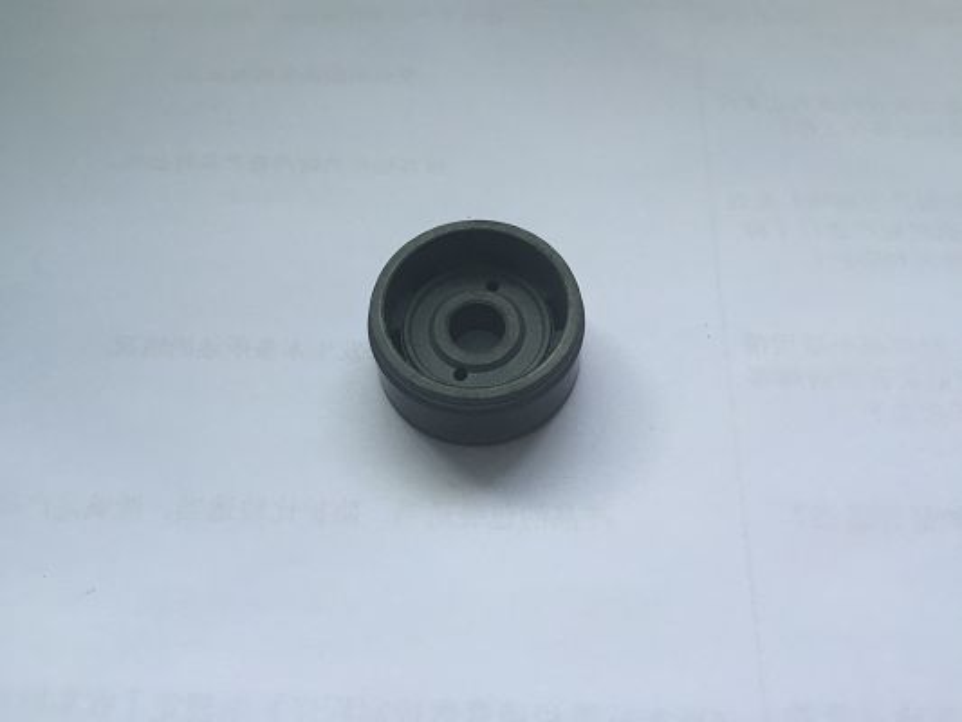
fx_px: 806
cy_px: 361
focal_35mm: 29
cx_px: 481
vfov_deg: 48.2
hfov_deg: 61.6
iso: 40
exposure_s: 1/40
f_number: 2.2
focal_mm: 4.15
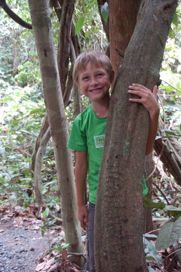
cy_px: 136
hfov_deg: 28.0
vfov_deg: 41.1
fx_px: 362
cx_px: 90
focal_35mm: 48
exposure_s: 1/25
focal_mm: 32
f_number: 4.2
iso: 1600
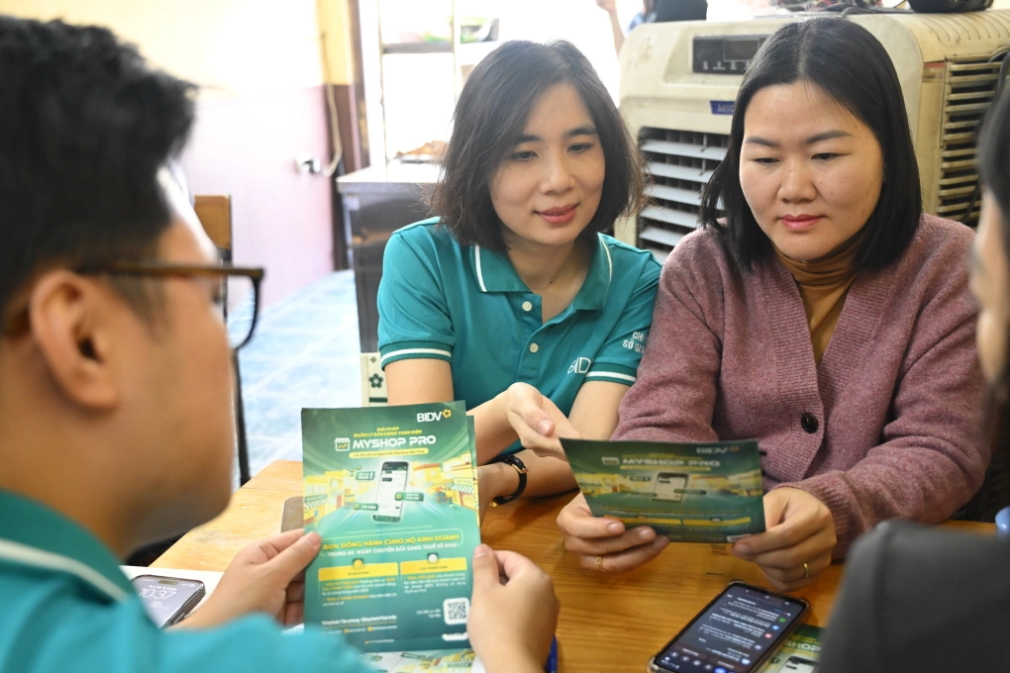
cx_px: 505
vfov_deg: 36.9
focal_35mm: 36
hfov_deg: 53.1
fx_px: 1010
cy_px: 336
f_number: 4
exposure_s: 1/60
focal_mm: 36
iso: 3200
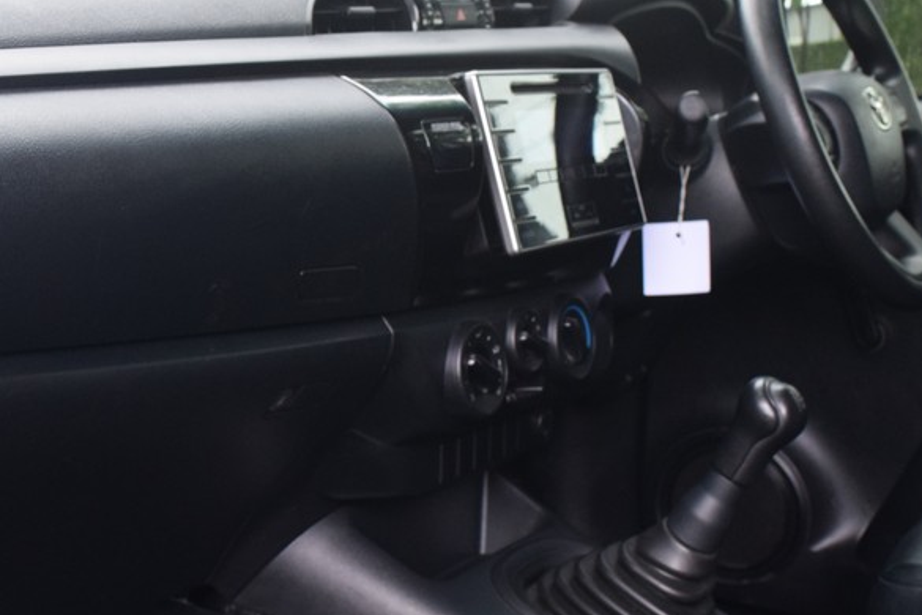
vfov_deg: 21.9
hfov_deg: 32.2
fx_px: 1588
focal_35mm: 62
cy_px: 346
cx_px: 350
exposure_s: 1/40
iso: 1250
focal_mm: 22
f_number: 7.1
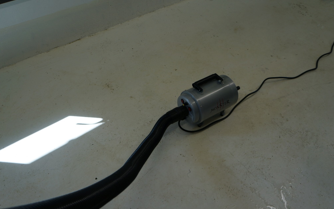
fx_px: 282
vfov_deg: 40.6
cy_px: 105
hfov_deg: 61.2
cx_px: 165
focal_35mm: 31
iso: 100
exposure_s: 1/80
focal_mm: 20
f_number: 5
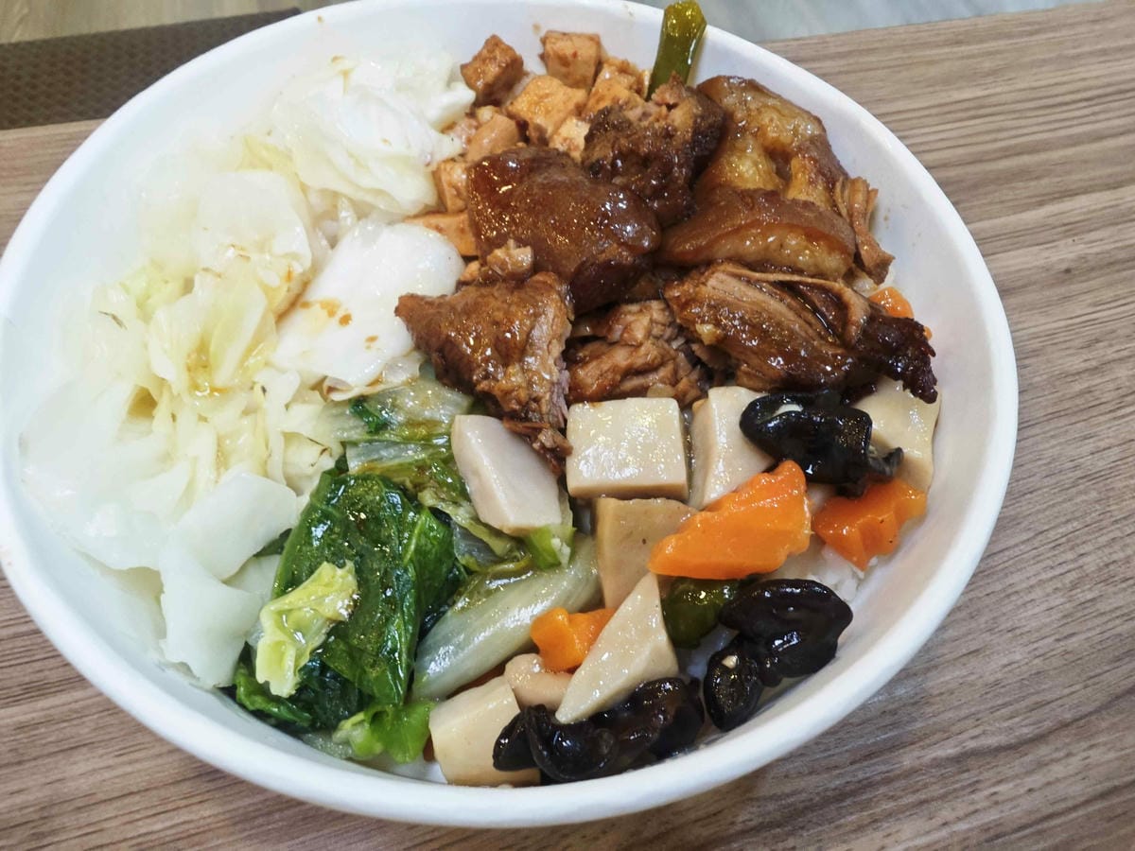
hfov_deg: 73.9
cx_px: 568
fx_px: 754
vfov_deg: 58.9
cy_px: 426
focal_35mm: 23
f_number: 1.8
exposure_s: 1/60
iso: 125
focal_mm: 2.03
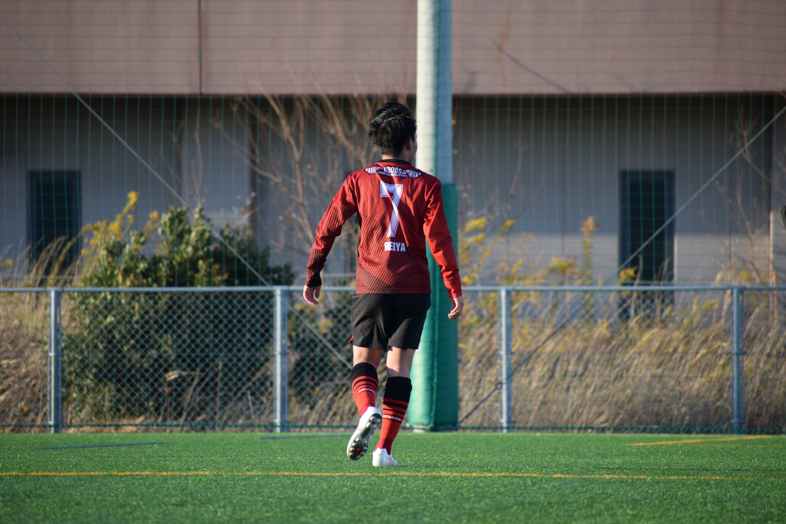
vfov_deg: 3.5
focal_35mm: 390
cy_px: 262
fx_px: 8515
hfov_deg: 5.3
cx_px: 393
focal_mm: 260
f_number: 6
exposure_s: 1/1000
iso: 720
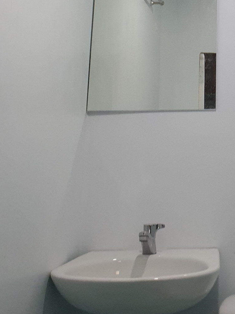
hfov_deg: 21.5
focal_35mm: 66
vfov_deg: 27.3
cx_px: 232
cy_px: -16
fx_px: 597
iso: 160
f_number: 2.4
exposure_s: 1/100
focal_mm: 4.3
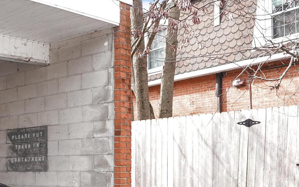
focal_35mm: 55
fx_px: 448
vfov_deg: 22.9
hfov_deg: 32.6
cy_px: 174
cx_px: -26
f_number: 6.3
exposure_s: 1/160
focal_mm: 16
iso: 400
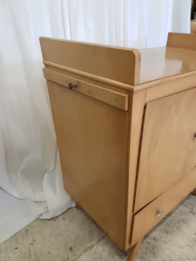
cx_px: 98
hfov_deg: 53.1
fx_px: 196
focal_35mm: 26
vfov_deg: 67.3
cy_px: 130
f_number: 1.7
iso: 200
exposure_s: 1/25
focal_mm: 4.2
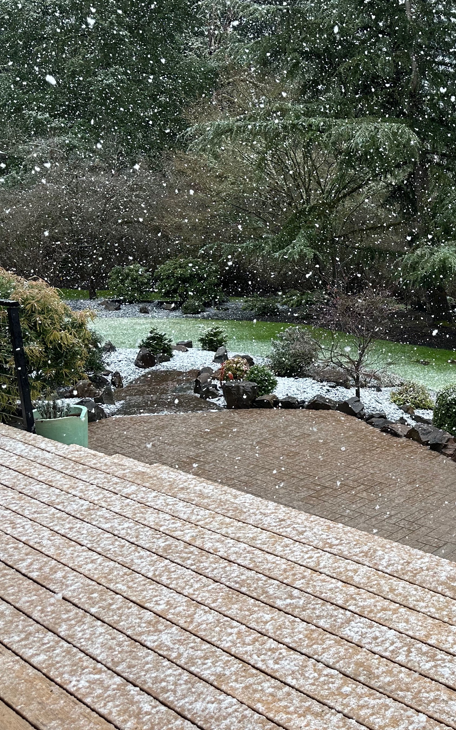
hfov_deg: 30.7
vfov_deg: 51.4
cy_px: 326
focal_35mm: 38
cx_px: 476
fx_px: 756
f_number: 1.78
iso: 80
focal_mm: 6.86
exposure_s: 1/406
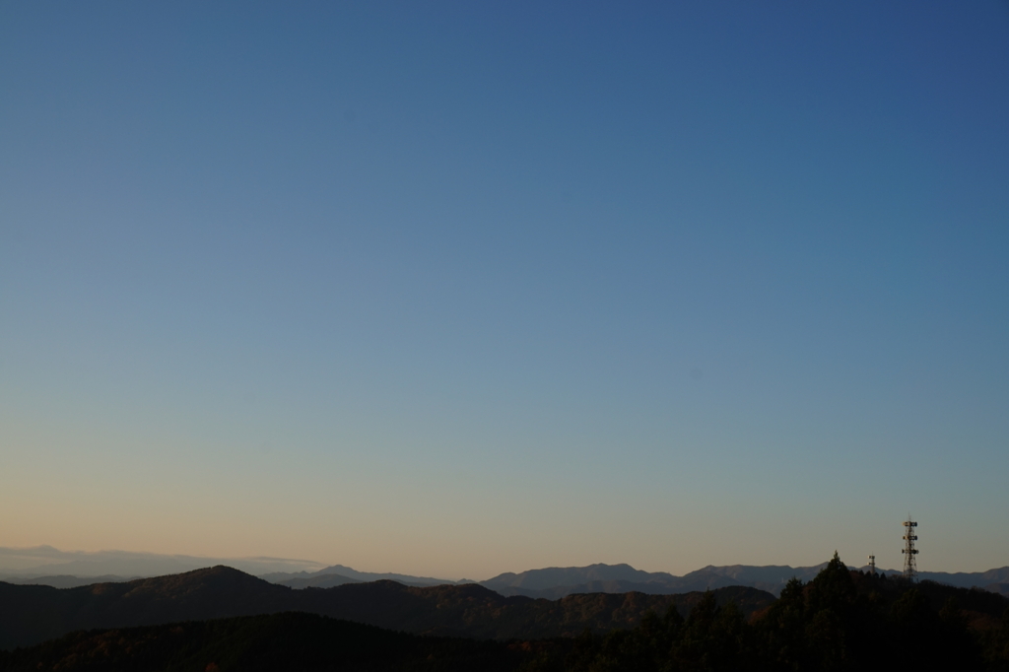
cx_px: 504
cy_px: 336
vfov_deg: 29.8
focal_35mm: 45
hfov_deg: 43.6
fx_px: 1261
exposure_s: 1/80
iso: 100
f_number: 13
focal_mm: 30
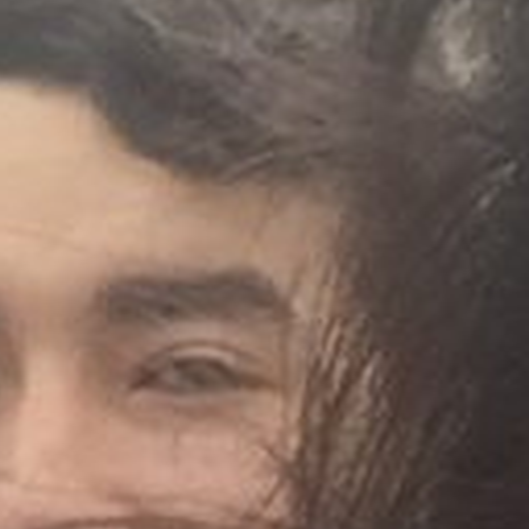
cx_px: 835
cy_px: 417
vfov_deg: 8.0
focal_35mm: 219
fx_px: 3786
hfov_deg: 7.8
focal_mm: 2.65
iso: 32
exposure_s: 1/127
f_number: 2.2
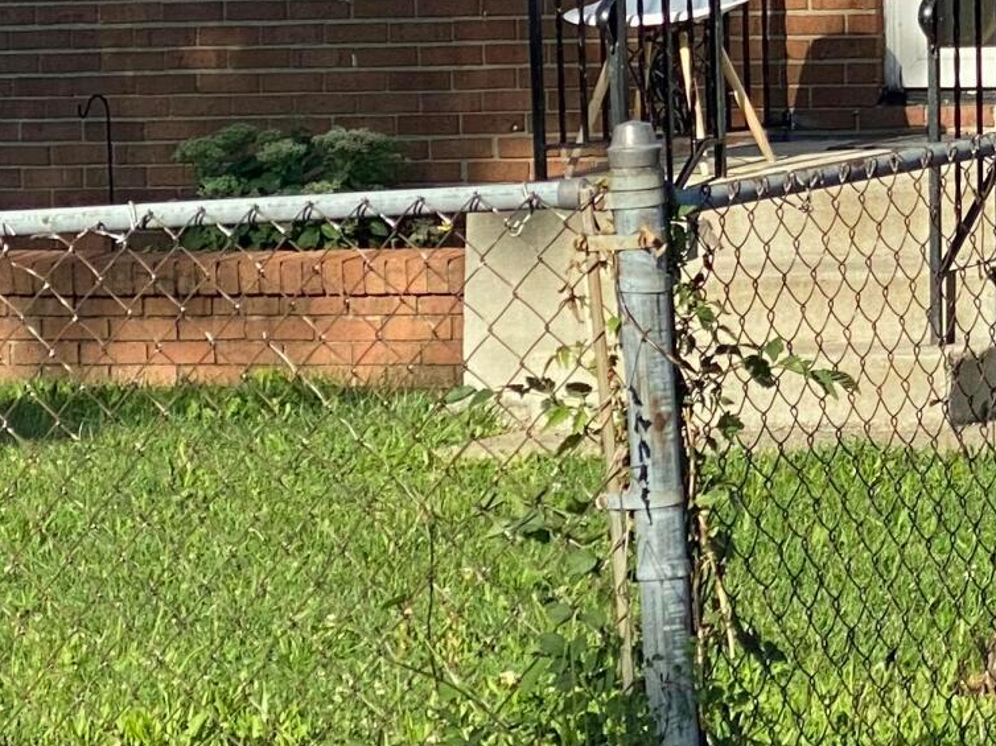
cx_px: 1490
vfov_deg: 7.1
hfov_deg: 9.3
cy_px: -349
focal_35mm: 207
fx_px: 5954
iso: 20
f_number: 2
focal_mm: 6
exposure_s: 1/1089
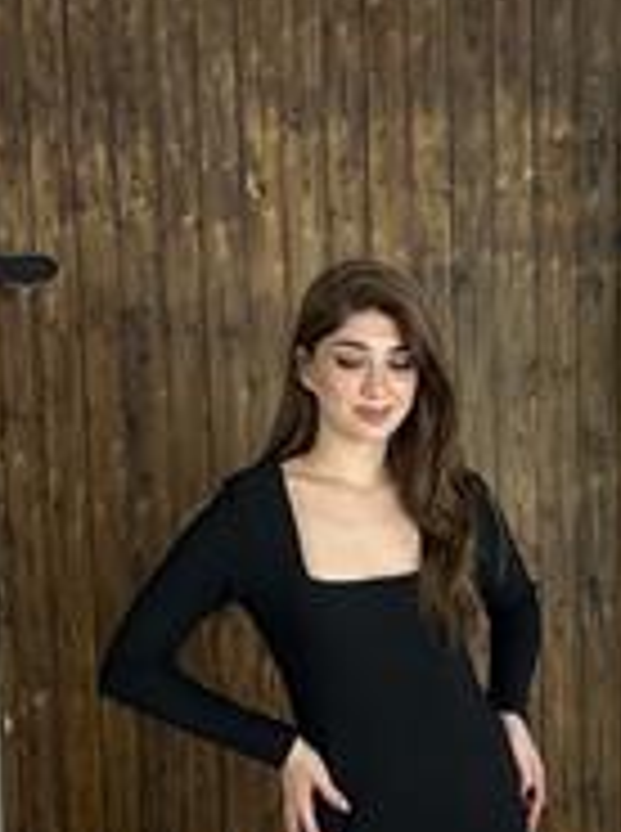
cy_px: 576
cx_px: 338
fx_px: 1560
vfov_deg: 29.6
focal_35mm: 65
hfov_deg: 22.5
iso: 40
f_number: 1.9
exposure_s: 1/121
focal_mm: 2.69
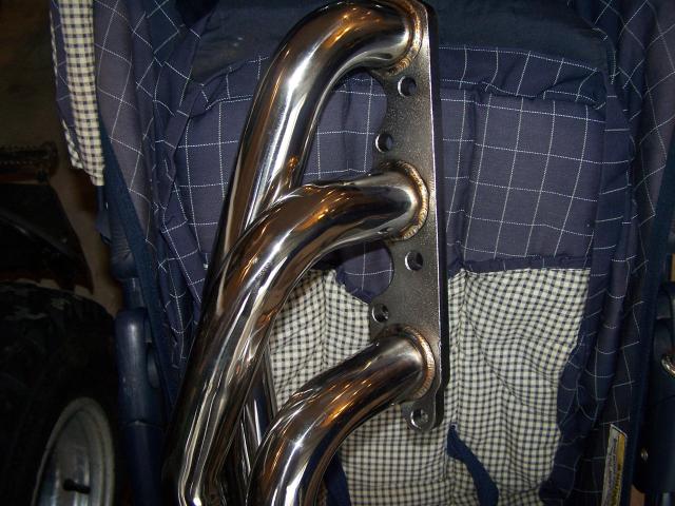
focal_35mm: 38
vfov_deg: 37.7
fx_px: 741
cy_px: 253
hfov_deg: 49.0
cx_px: 338
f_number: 2.8
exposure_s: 1/60
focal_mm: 6.3
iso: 140
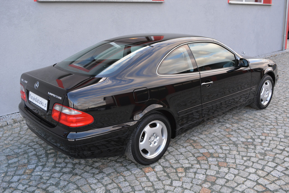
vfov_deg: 38.4
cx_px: 144
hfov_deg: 55.1
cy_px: 96
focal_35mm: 34
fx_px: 277
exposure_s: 1/125
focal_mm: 23
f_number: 5.6
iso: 400
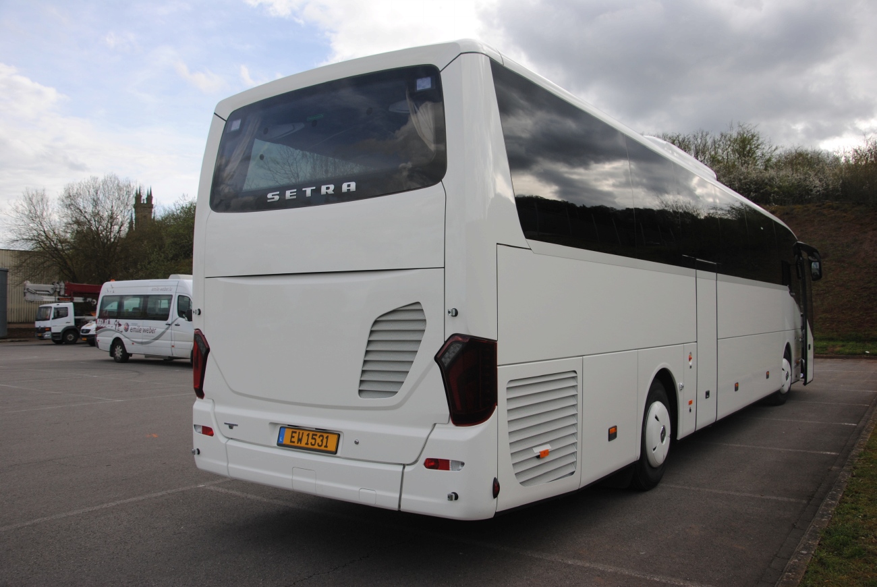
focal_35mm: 32
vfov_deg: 41.8
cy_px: 294
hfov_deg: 59.4
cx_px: 438
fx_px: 768
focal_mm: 21
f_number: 6.3
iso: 100
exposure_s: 1/320
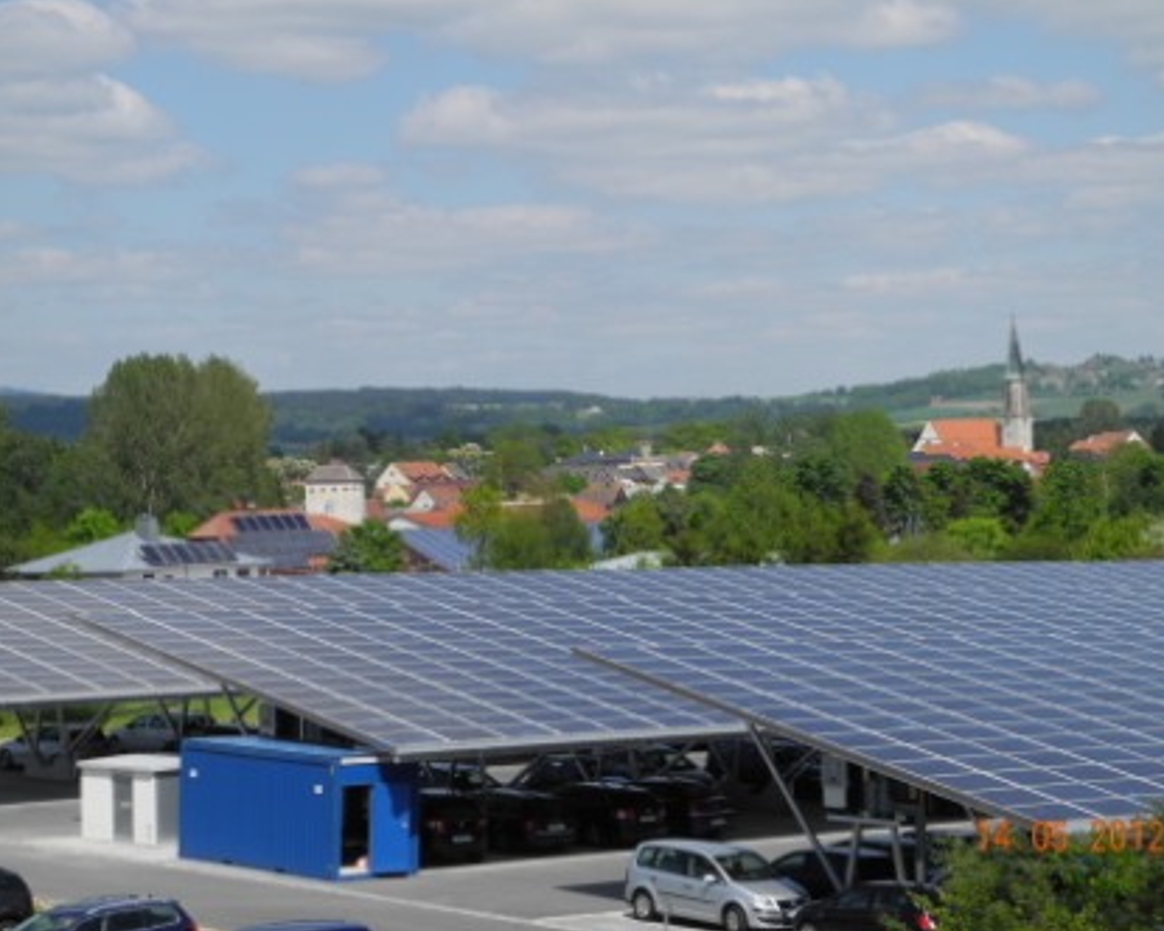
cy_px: 463
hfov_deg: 19.4
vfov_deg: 15.5
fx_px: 3411
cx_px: 614
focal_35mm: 99
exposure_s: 1/869
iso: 100
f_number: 5
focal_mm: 20.1
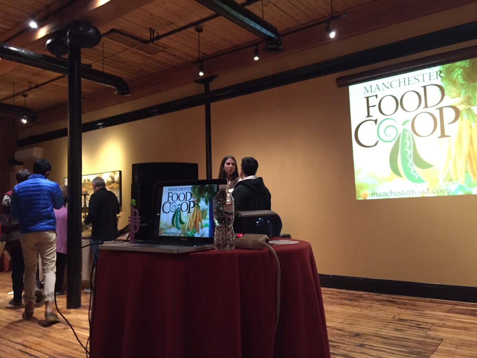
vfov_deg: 48.2
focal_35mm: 29
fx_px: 400
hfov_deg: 61.6
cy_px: 179
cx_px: 238
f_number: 2.2
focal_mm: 4.15
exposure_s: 1/15
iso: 320
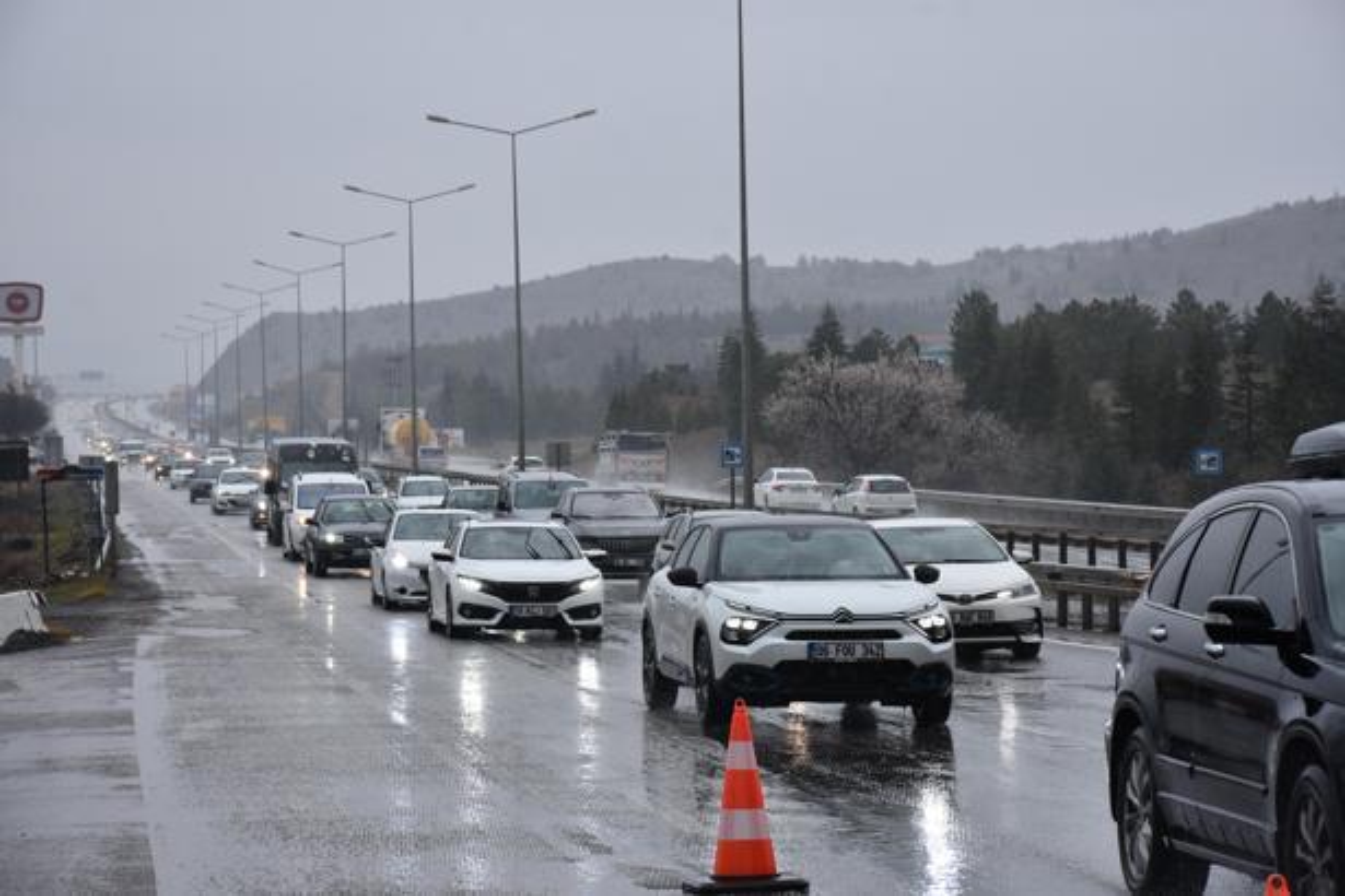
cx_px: 672
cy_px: 448
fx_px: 4483
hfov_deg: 17.1
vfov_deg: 11.4
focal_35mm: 120
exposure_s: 1/500
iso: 280
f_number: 8
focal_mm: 80
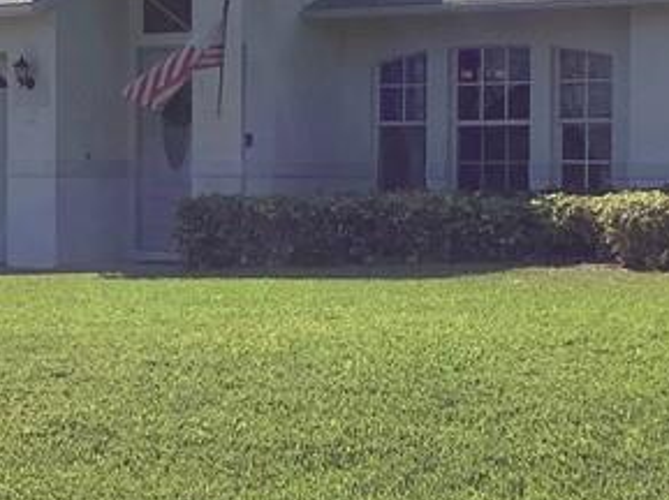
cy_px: 234
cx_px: 405
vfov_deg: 13.4
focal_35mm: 110
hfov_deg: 17.9
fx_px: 2123
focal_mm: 3.3
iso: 25
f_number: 2.4
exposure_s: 1/1664
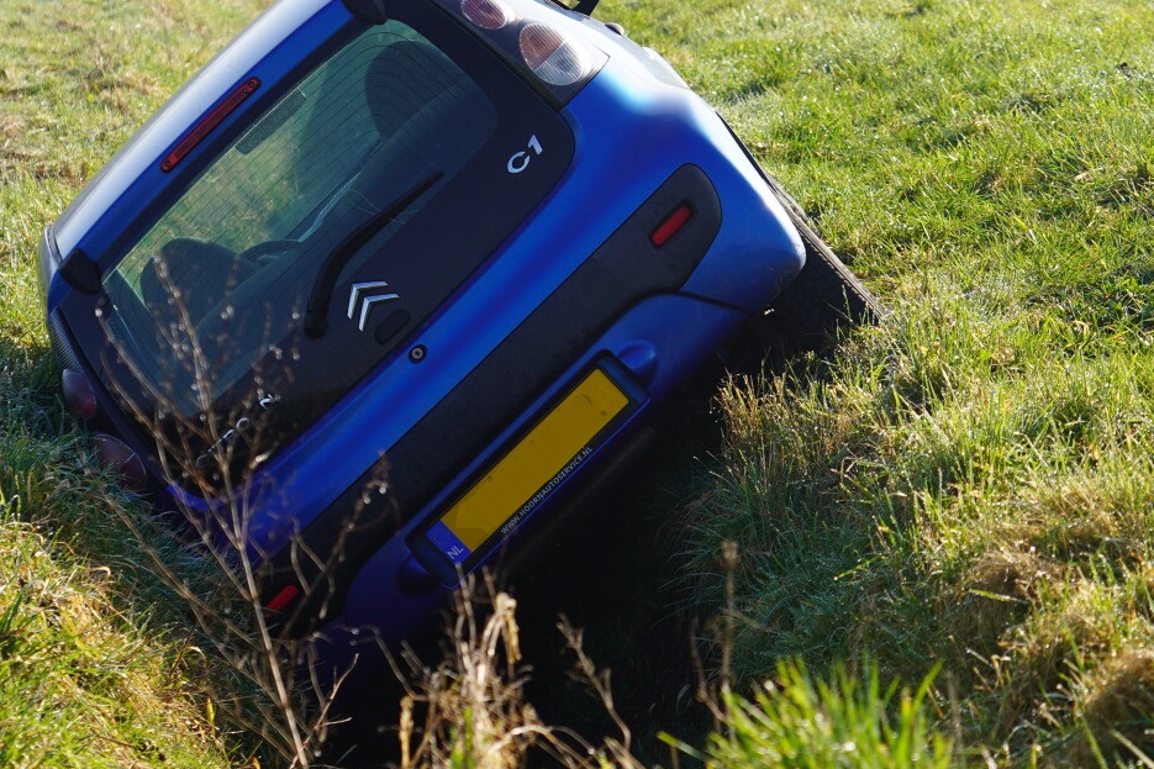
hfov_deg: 13.5
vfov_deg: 9.0
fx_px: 4871
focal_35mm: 152
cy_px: 139
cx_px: 762
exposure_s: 1/320
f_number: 5
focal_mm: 74
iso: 100
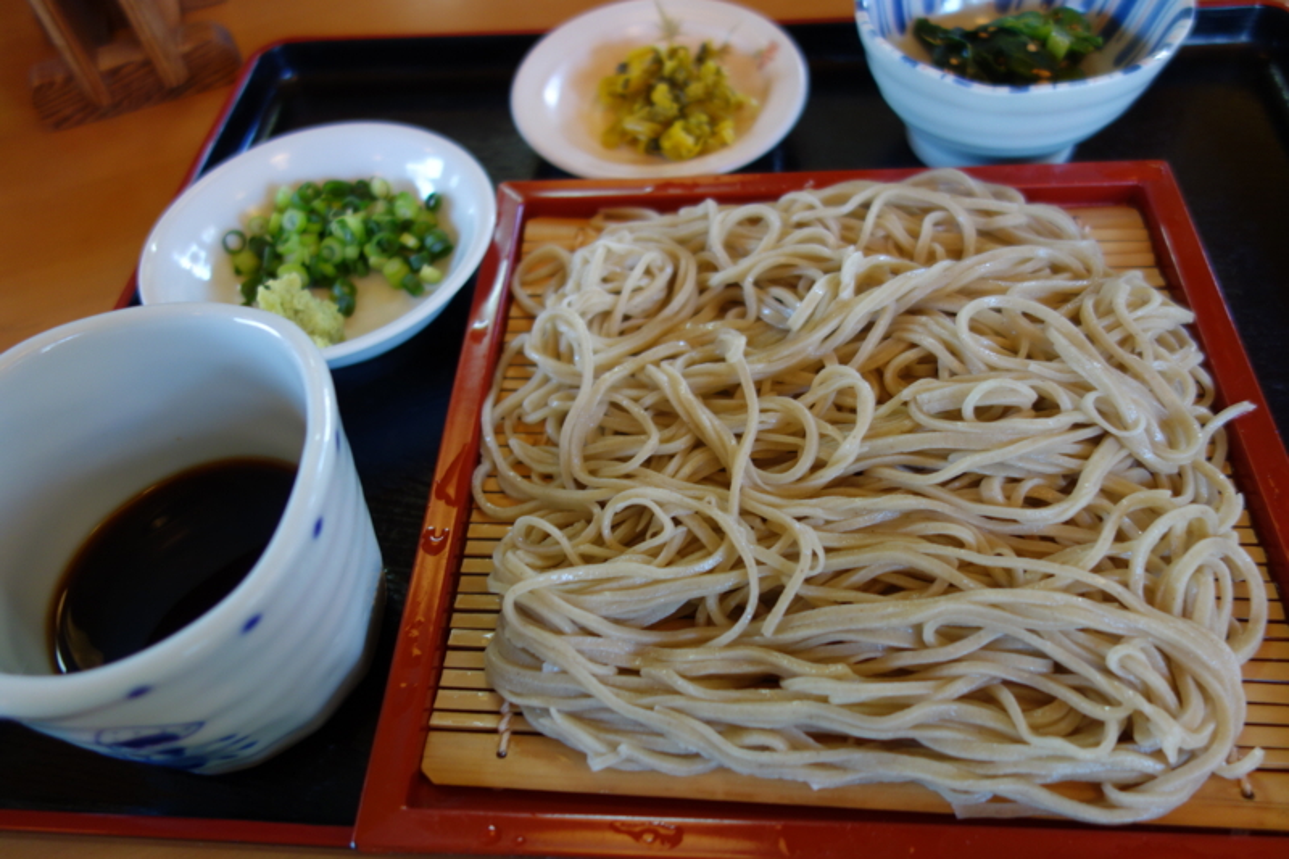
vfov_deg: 46.4
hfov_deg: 65.5
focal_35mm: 28
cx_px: 644
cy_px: 430
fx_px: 1002
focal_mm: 10.4
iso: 125
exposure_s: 1/40
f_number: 1.8
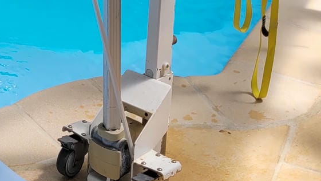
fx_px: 860
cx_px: -59
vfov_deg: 11.3
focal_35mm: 101
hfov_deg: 19.9
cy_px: -130
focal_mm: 5.4
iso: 40
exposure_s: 1/2470
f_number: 1.8
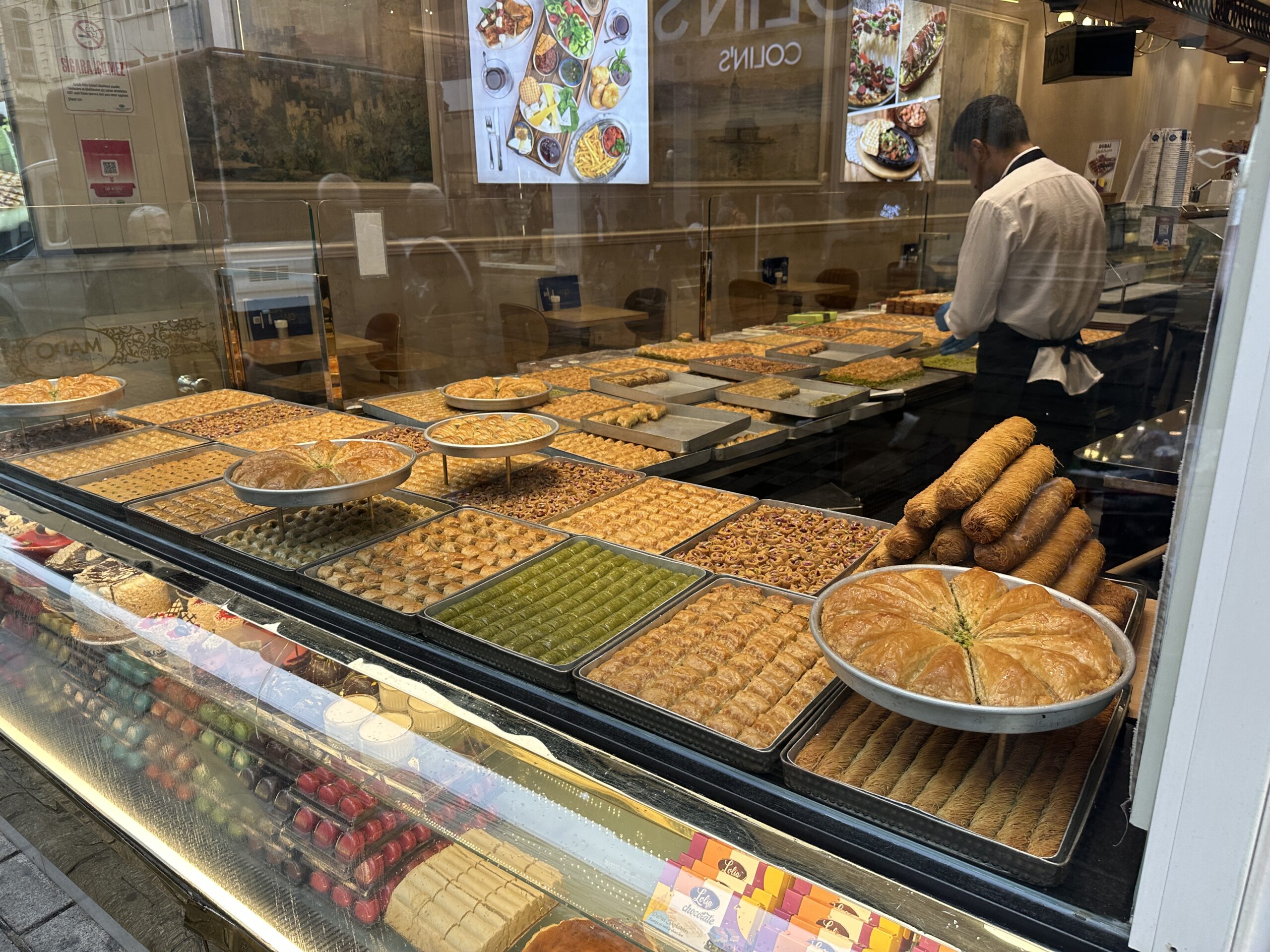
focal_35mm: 24
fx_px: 881
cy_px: 476
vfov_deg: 56.8
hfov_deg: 71.6
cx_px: 635
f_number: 1.78
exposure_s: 1/433
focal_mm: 6.86
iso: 80
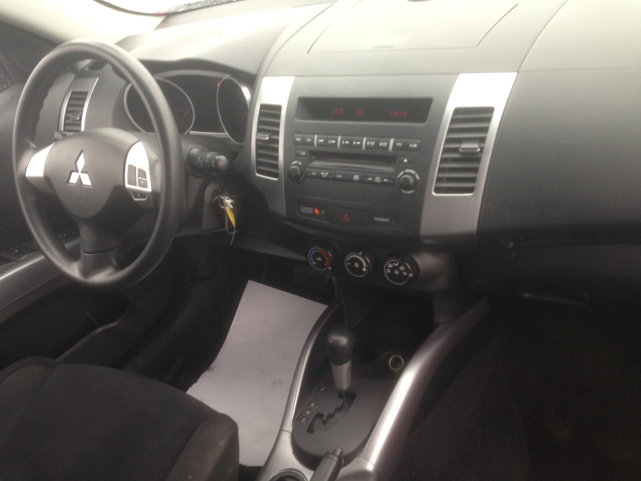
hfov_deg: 55.4
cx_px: 320
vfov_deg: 42.9
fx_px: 611
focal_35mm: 33
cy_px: 240
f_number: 2.4
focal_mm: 4.13
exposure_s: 1/24
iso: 50
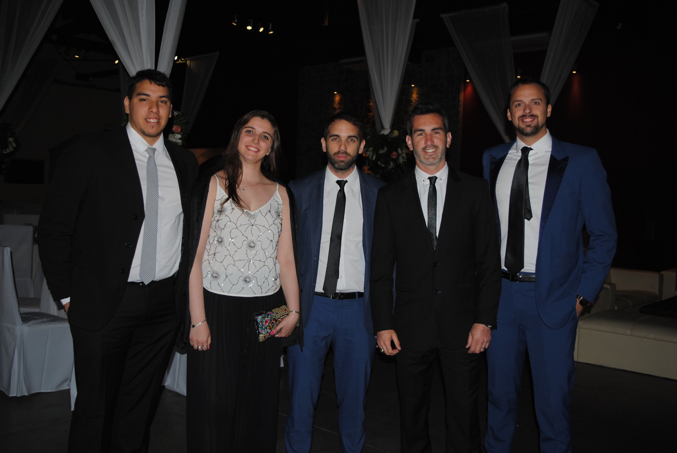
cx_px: 338
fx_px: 678
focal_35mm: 36
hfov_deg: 53.1
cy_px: 226
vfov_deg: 37.0
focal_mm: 24
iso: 200
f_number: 4
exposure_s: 1/60
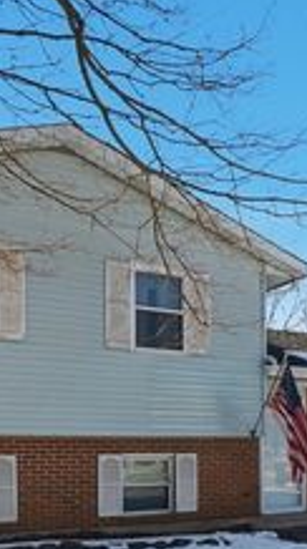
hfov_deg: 31.5
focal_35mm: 36
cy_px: 306
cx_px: 262
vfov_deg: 55.2
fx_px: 523
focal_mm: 10
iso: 100
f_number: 4
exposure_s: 1/4000
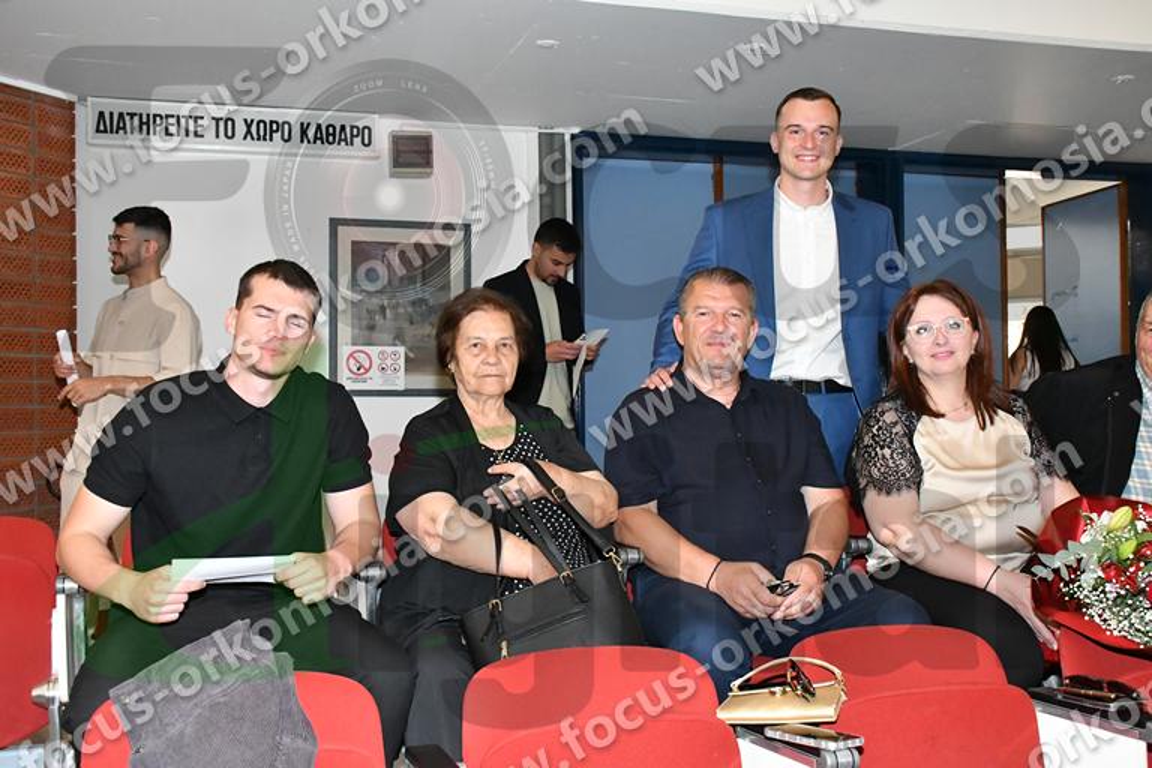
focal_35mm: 36
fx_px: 1152
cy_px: 384
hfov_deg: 53.1
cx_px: 576
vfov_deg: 36.9
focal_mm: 24
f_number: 7.1
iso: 8000
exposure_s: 1/250
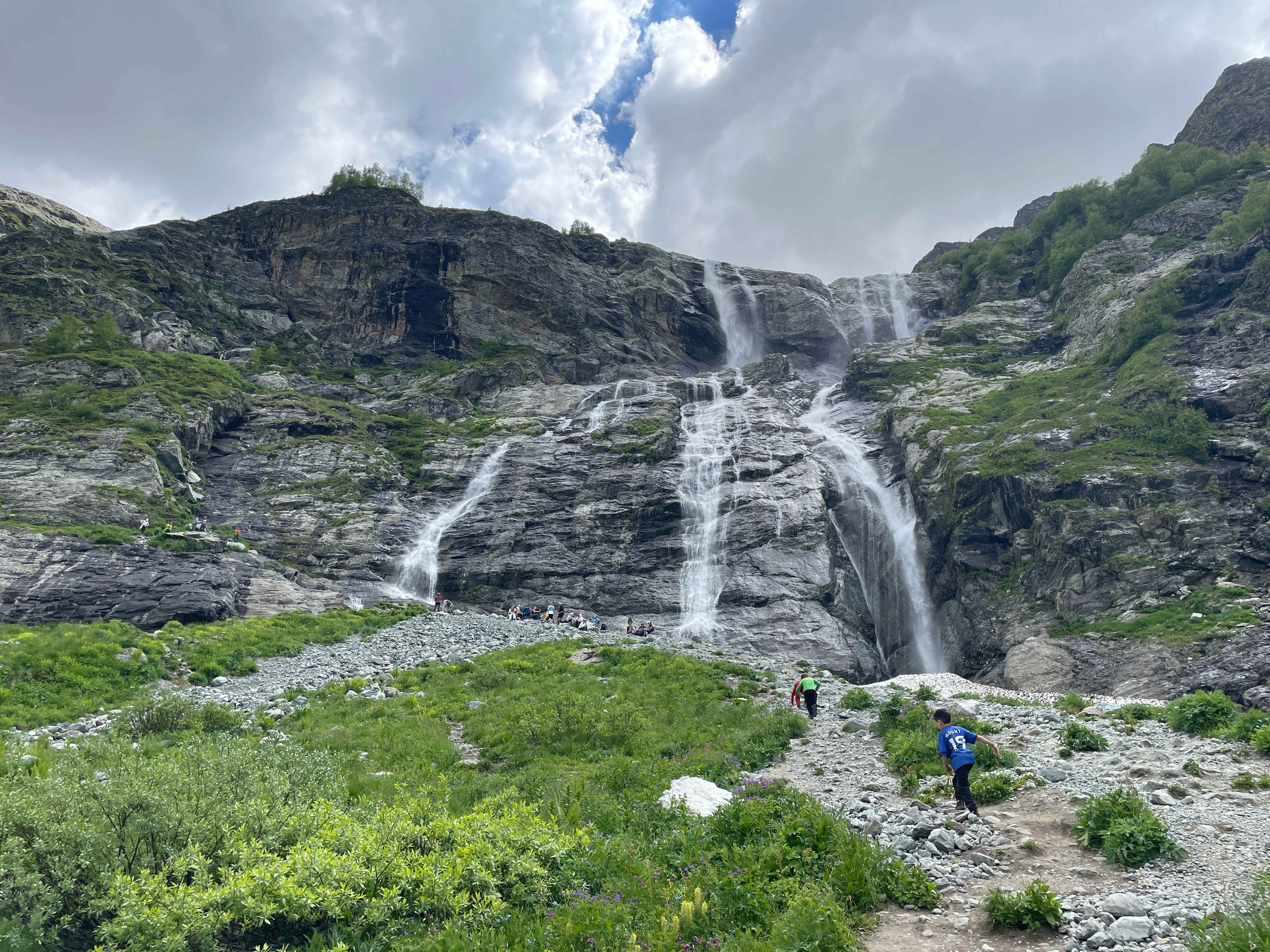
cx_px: 635
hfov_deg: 67.3
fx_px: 954
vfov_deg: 53.1
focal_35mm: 26
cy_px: 476
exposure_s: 1/3300
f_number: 1.6
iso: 32
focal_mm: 4.2
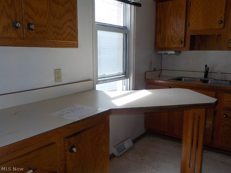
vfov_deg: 46.8
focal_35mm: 30
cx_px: 116
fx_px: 200
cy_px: 86
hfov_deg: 60.0
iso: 125
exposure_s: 1/160
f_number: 3.3
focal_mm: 4.1
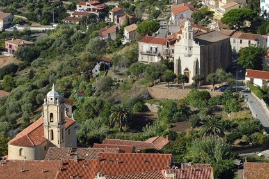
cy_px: 90
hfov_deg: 15.8
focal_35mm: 130
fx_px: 971
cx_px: 134
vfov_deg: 10.5
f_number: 14
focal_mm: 130
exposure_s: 1/250
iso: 200
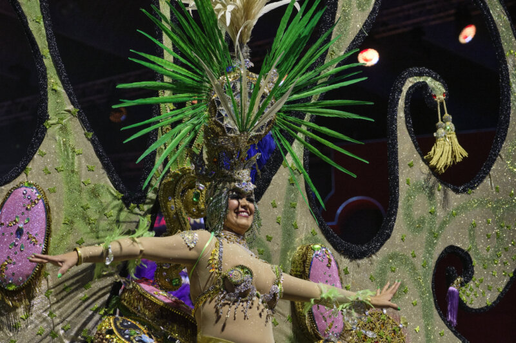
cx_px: 258
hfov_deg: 19.8
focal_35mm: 103
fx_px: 1476
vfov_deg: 13.3
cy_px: 172
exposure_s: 1/500
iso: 1250
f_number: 4
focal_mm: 68.7
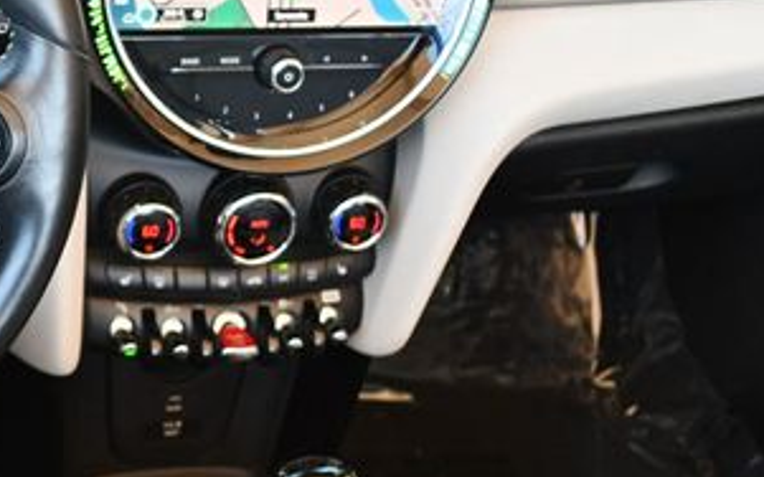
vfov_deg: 16.7
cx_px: 3
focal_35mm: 78
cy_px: 150
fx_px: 1624
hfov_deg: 25.2
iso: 800
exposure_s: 1/200
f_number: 3.5
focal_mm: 18
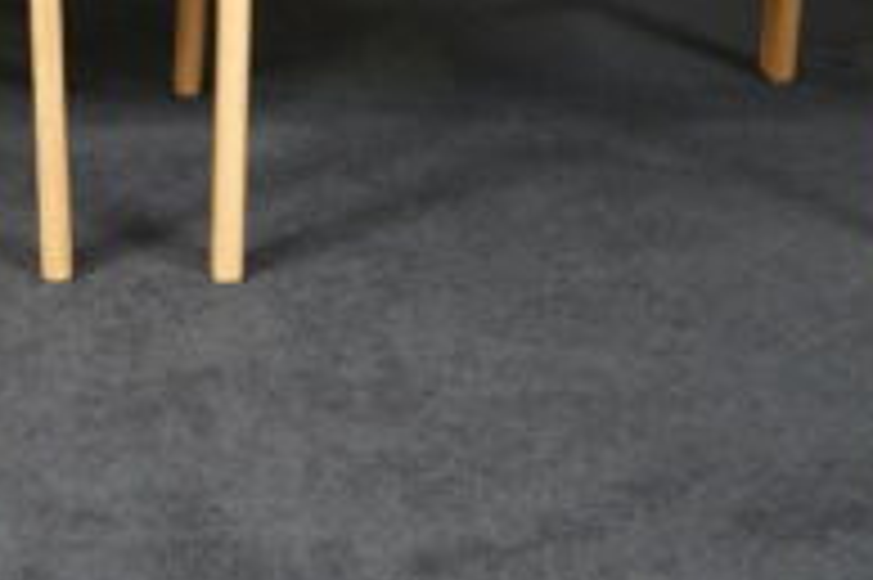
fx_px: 3755
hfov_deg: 13.2
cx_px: 112
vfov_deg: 8.6
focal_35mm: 155
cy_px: -292
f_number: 7.1
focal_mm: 50
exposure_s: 1/100
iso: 5000
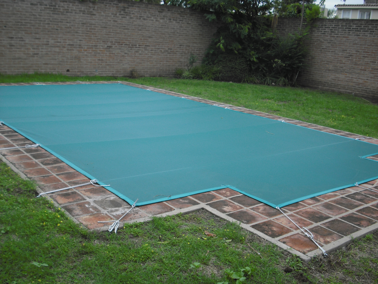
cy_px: 142
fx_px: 415
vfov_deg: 37.7
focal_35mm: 38
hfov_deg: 49.0
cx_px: 189
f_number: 5.6
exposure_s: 1/160
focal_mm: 6.2
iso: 64
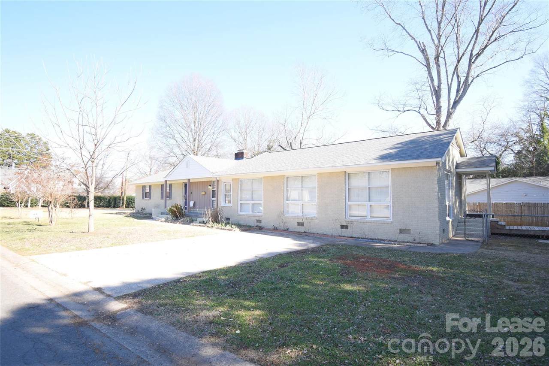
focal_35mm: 20
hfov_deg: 85.4
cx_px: 274
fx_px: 297
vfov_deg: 63.2
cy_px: 183
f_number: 5.6
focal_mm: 13
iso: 280
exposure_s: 1/250
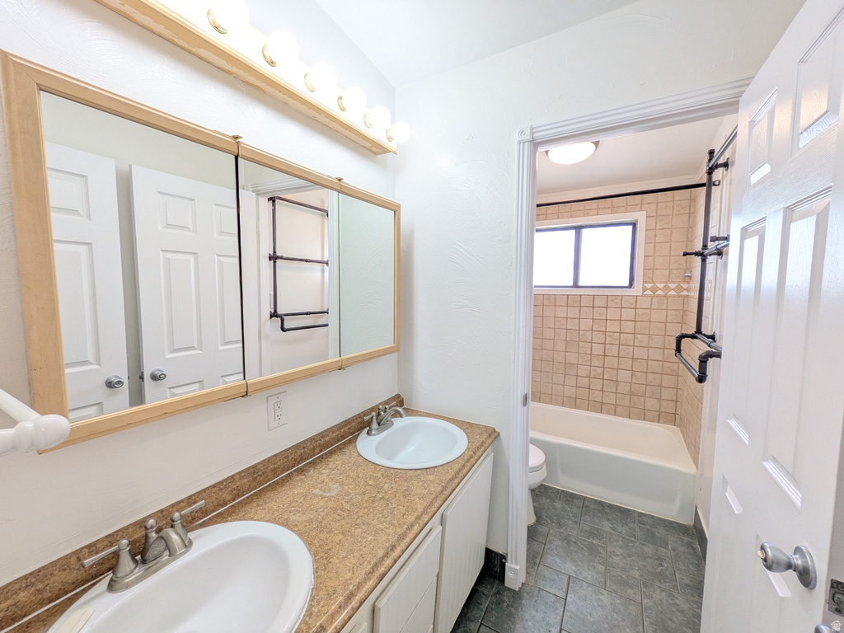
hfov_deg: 102.1
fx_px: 341
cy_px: 316
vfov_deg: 85.7
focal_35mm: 14
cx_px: 422
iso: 97
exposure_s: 1/60
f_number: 2.2
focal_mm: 1.83
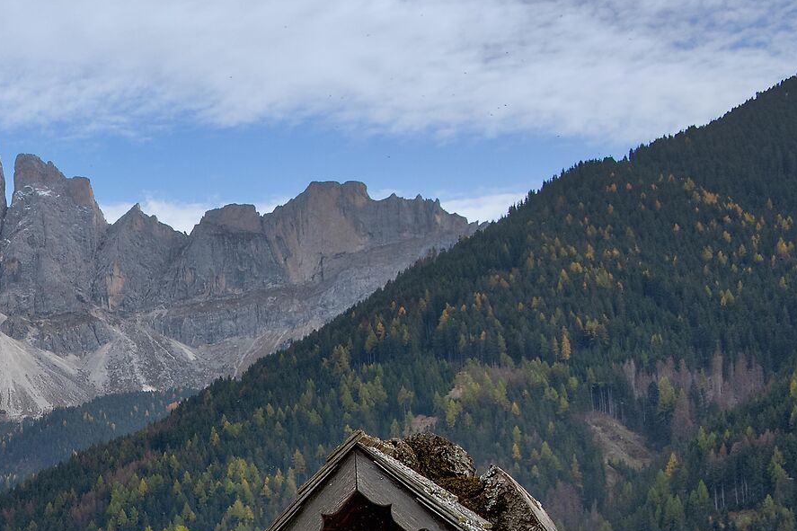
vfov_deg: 14.5
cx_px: -250
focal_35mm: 92
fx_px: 2036
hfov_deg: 20.2
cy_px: 570
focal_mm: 34
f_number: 11
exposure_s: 1/160
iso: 320
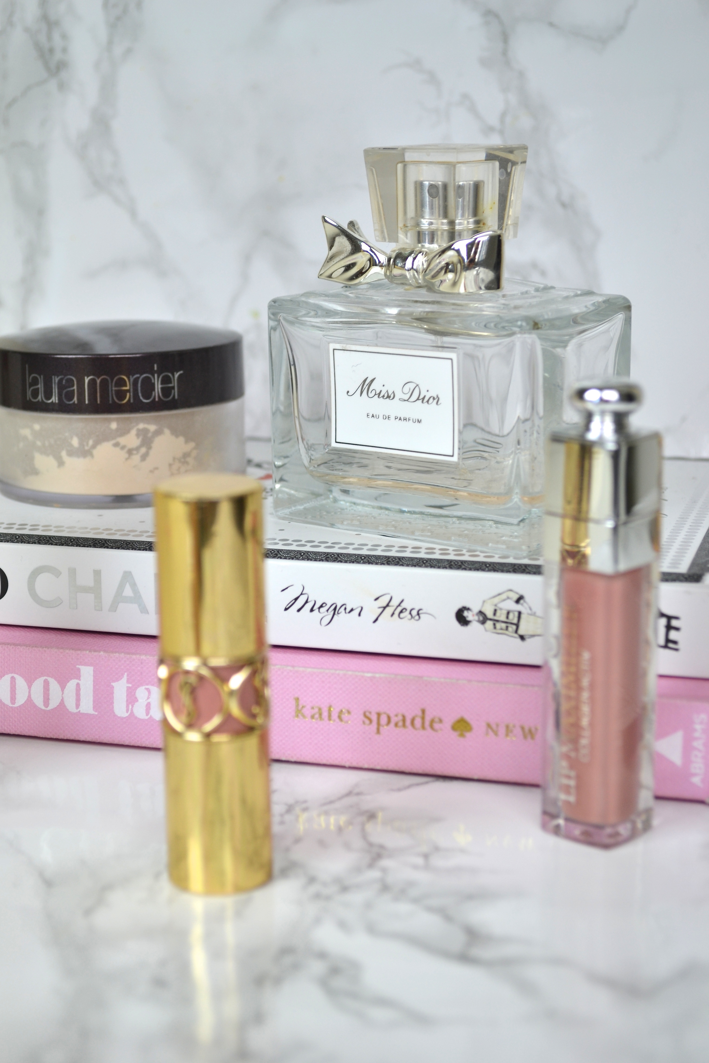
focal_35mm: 60
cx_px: 354
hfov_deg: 22.6
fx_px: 1772
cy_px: 532
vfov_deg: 33.4
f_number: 5.3
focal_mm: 40
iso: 200
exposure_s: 1/100
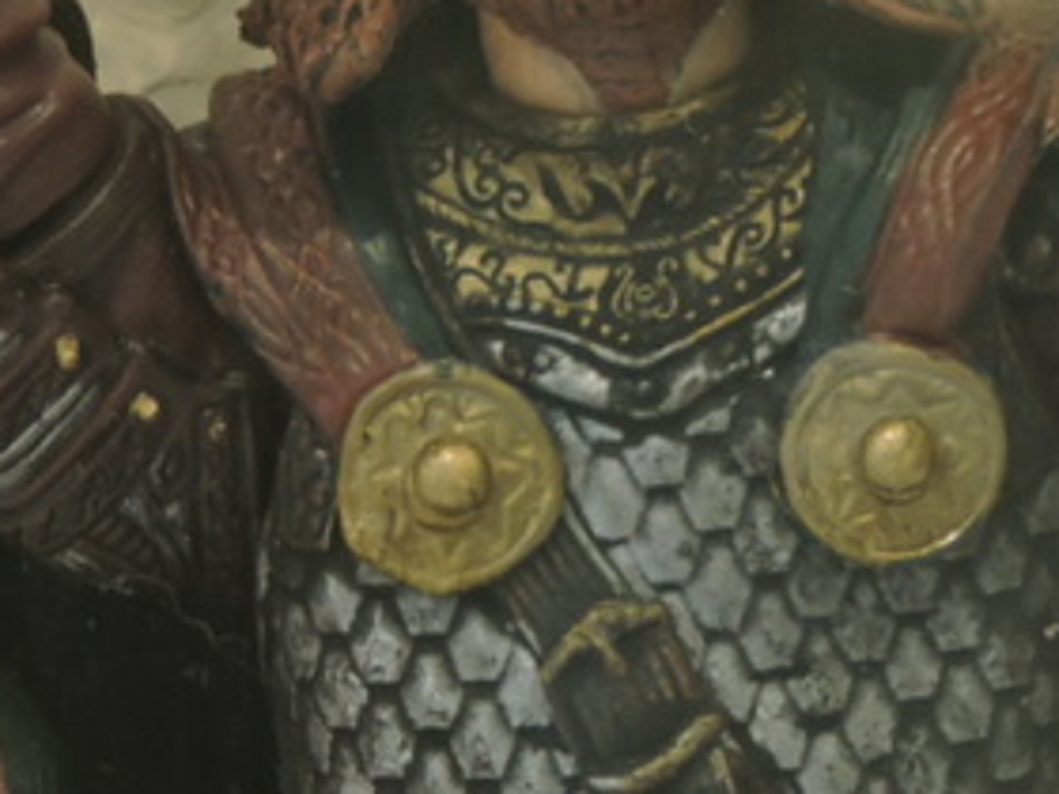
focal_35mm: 317
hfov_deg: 6.2
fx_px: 9698
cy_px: -147
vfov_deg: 4.7
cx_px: 694
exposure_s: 1/30
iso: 800
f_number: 5
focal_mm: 20.6
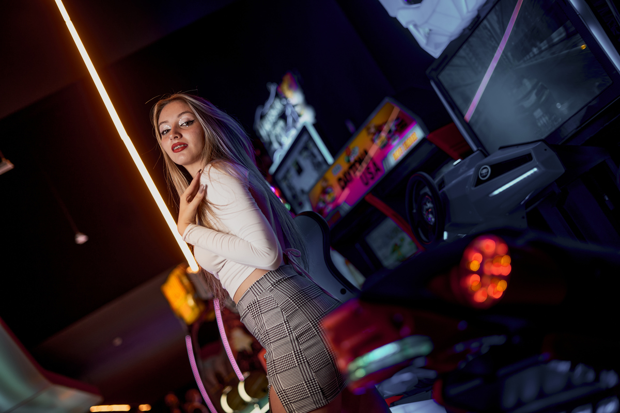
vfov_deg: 27.0
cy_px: 206
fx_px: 861
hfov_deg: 39.6
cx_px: 310
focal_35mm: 50
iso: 160
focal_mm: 50
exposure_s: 1/80
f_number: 2
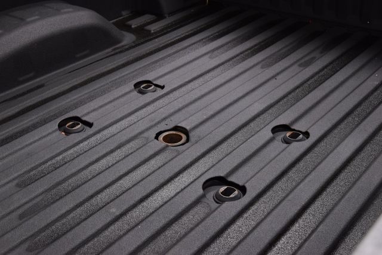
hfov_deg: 38.9
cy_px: 128
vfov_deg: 26.5
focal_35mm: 51
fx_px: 541
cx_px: 191
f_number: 6.3
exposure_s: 1/15
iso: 640
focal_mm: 34
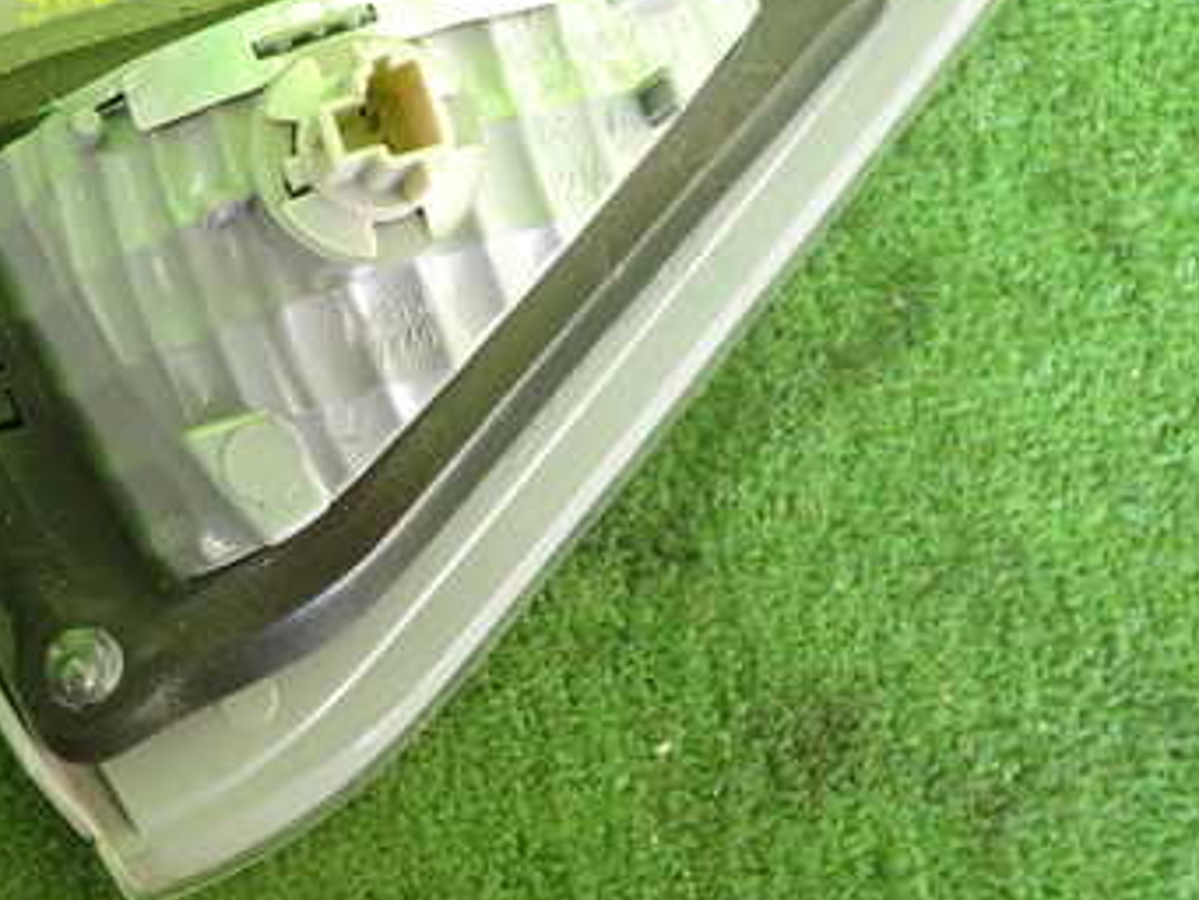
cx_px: 362
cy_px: 288
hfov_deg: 42.1
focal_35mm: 44
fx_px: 1525
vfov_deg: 32.6
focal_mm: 4.5
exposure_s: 1/60
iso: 125
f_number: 2
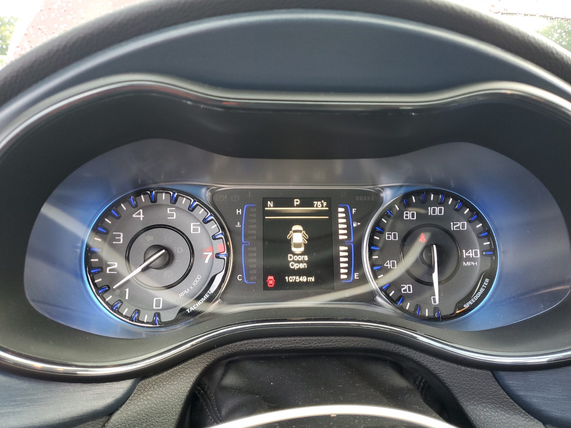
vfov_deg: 53.1
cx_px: 286
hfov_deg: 67.3
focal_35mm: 26
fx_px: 429
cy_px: 214
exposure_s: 1/60.2
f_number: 1.5
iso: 84
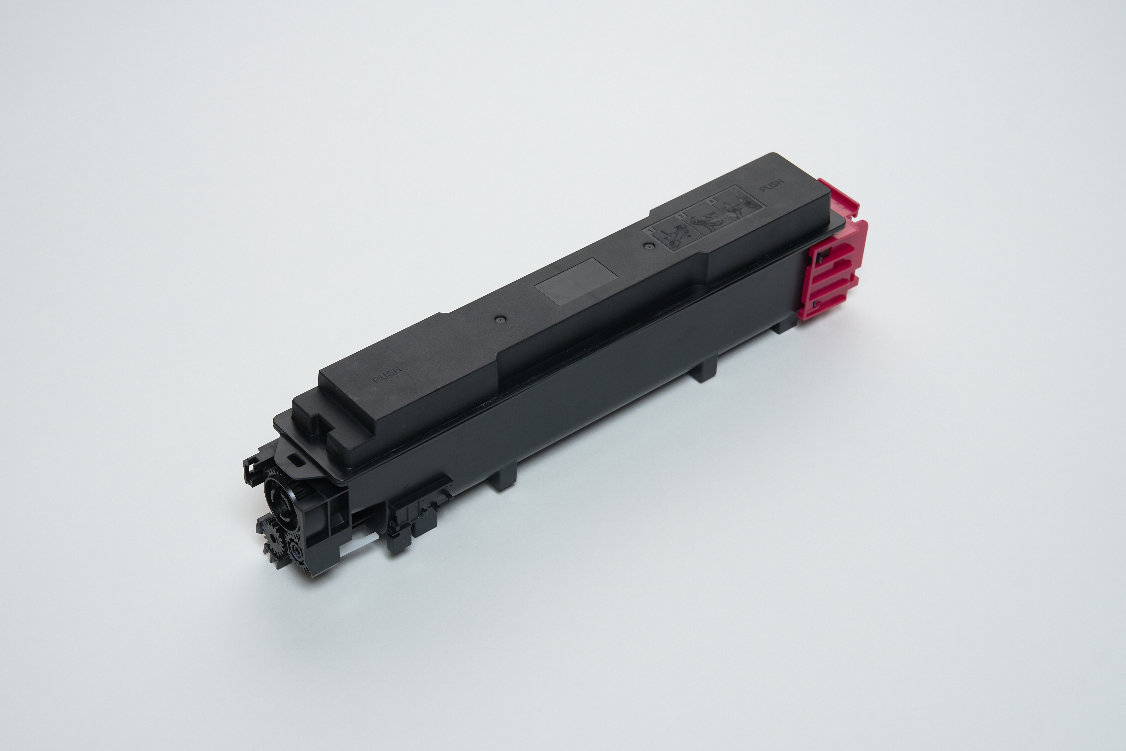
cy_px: 376
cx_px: 563
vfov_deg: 18.2
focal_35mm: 75
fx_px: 2346
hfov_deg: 27.0
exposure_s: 1/125
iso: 200
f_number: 8
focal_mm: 50
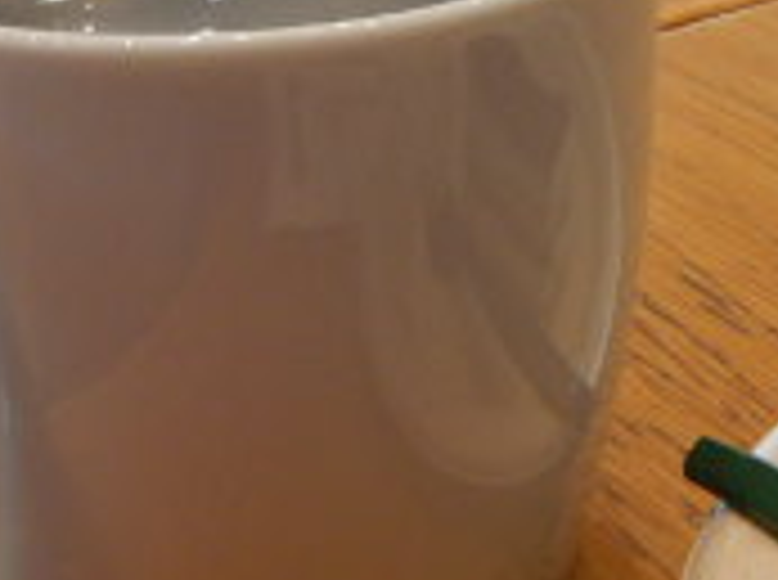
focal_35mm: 89
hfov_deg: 21.8
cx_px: 612
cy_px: 4
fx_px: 1996
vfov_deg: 16.2
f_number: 2.8
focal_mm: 4.3
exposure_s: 1/30
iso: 250
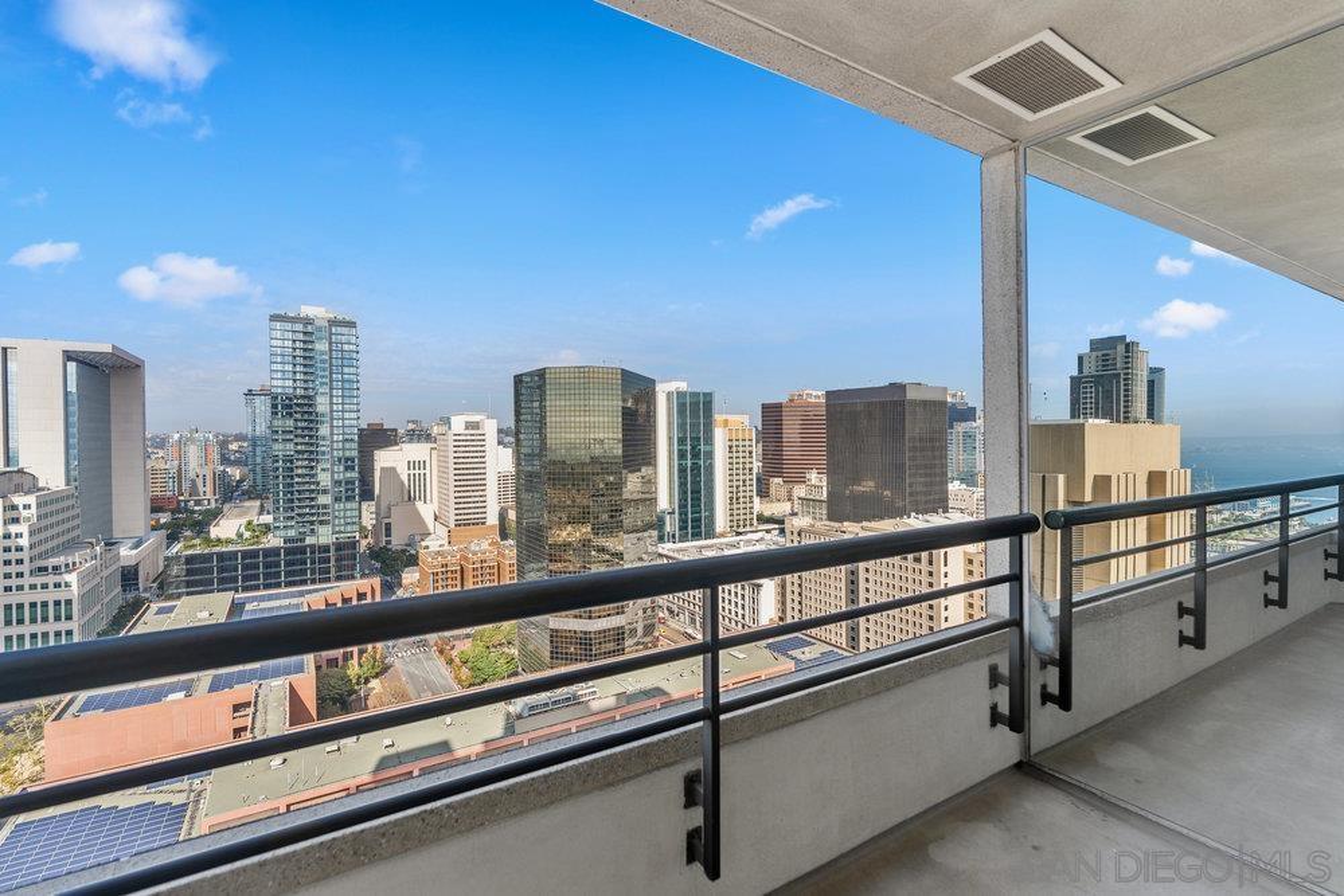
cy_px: 448
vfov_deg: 73.8
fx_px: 597
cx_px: 672
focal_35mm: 16
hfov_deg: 96.7
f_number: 5
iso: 100
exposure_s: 1/50
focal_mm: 16
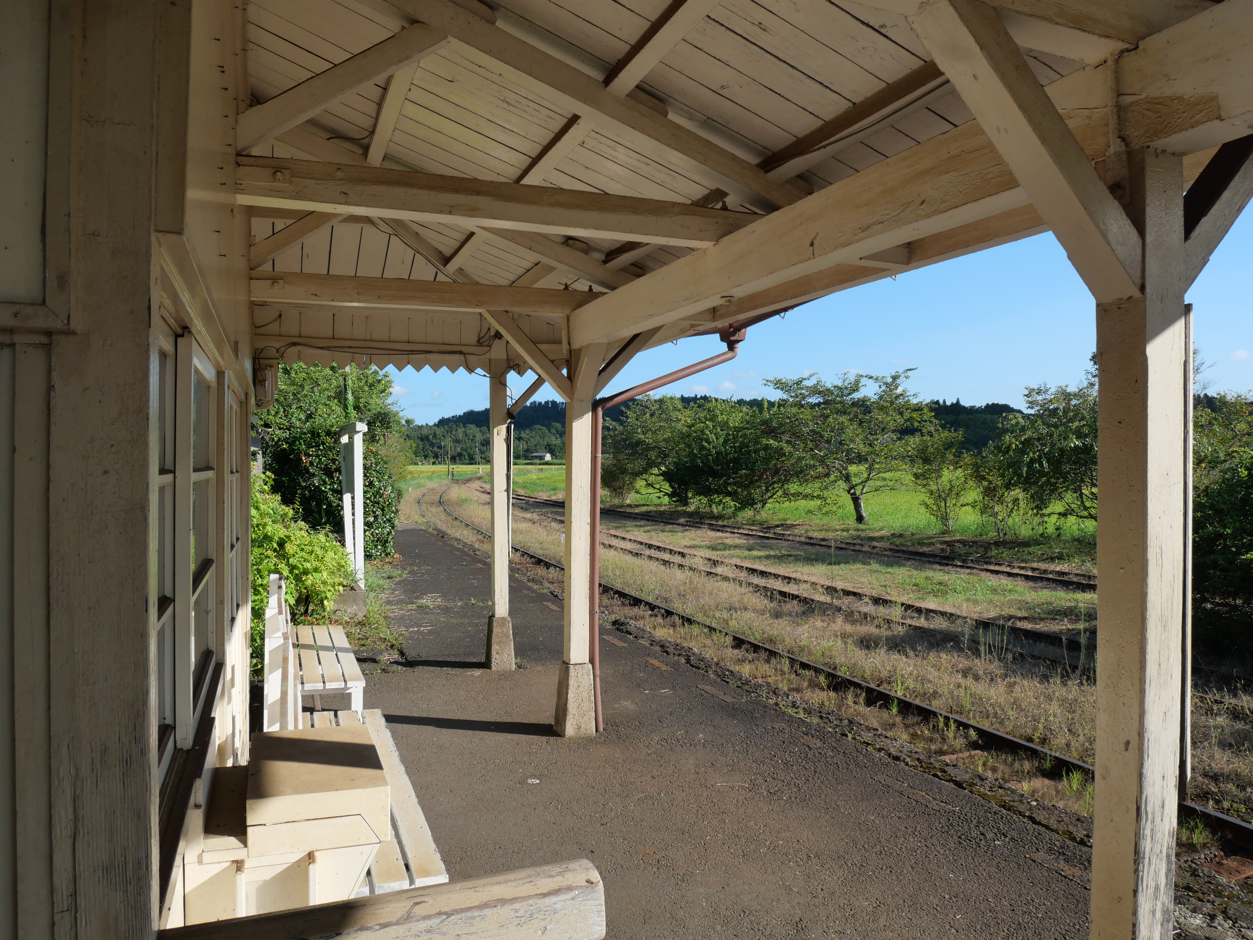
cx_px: 626
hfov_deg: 71.6
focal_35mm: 24
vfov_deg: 56.8
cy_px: 470
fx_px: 869
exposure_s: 1/320
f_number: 8
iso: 200
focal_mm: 12
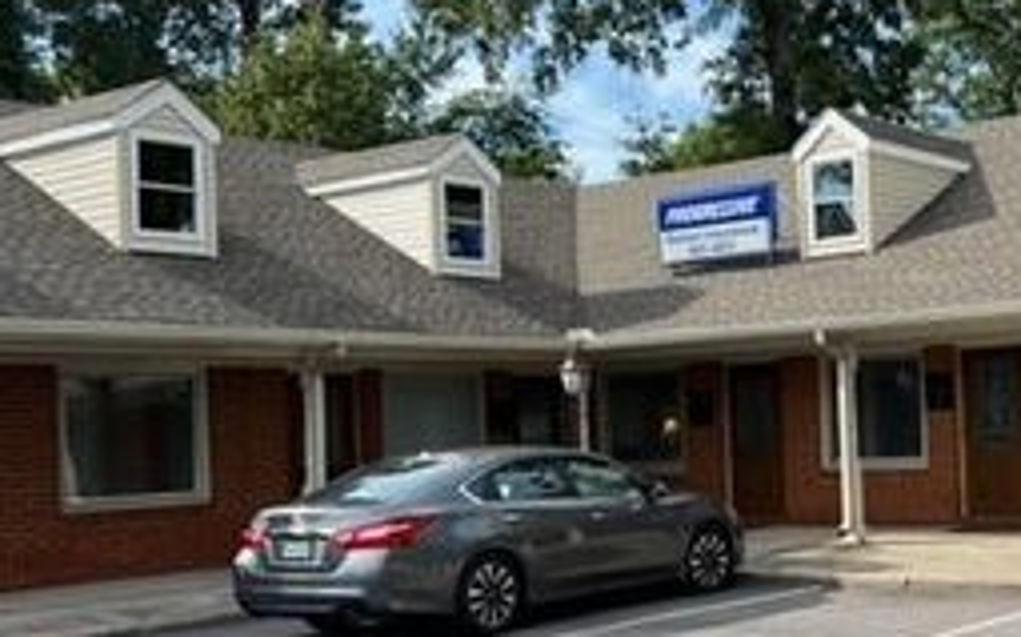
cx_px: 905
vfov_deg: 23.9
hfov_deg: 35.5
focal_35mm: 54
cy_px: 375
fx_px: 1502
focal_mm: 5.7
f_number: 1.5
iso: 50
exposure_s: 1/2045
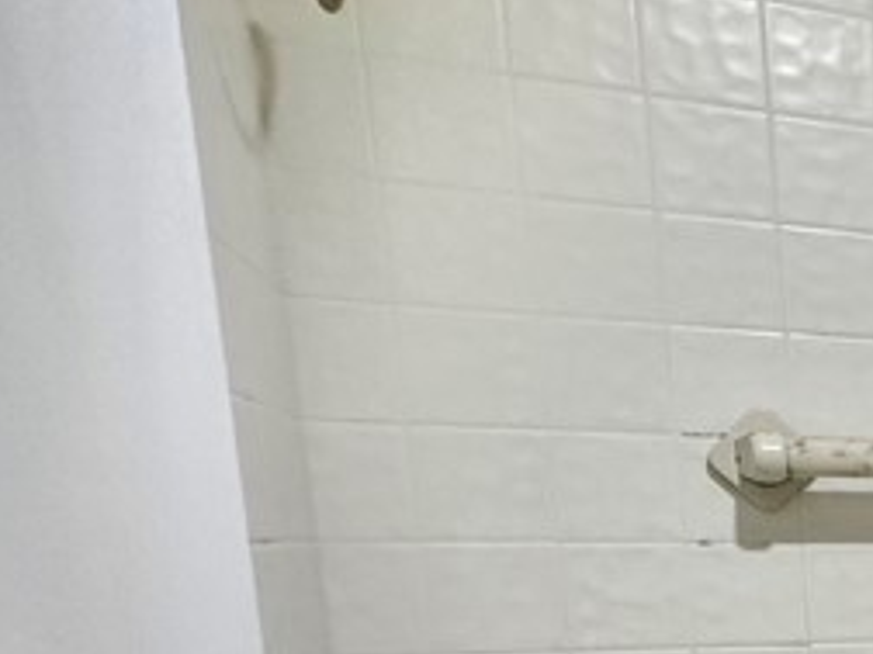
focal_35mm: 57
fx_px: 1438
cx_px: 1510
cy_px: 768
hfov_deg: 22.5
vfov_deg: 23.6
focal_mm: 2.22
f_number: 2.2
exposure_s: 1/60
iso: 160
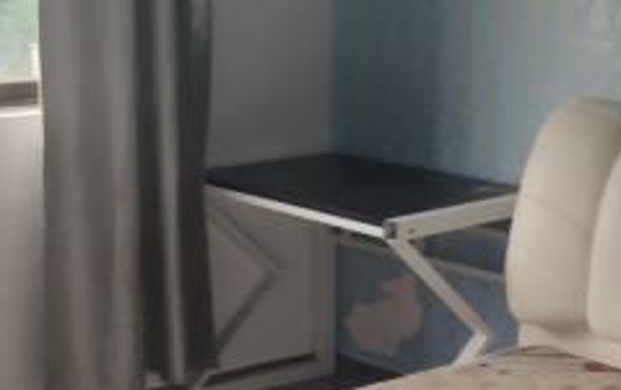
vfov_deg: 14.8
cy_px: 489
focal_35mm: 85
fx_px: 1440
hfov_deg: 24.3
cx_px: 320
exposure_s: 1/50
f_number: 1.69
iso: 338
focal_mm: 6.72
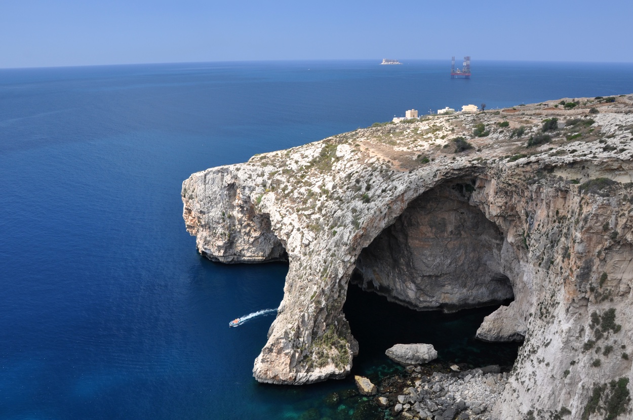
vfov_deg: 47.8
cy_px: 210
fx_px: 474
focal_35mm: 27
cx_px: 316
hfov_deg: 67.4
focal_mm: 18
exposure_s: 1/60
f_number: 10
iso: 200
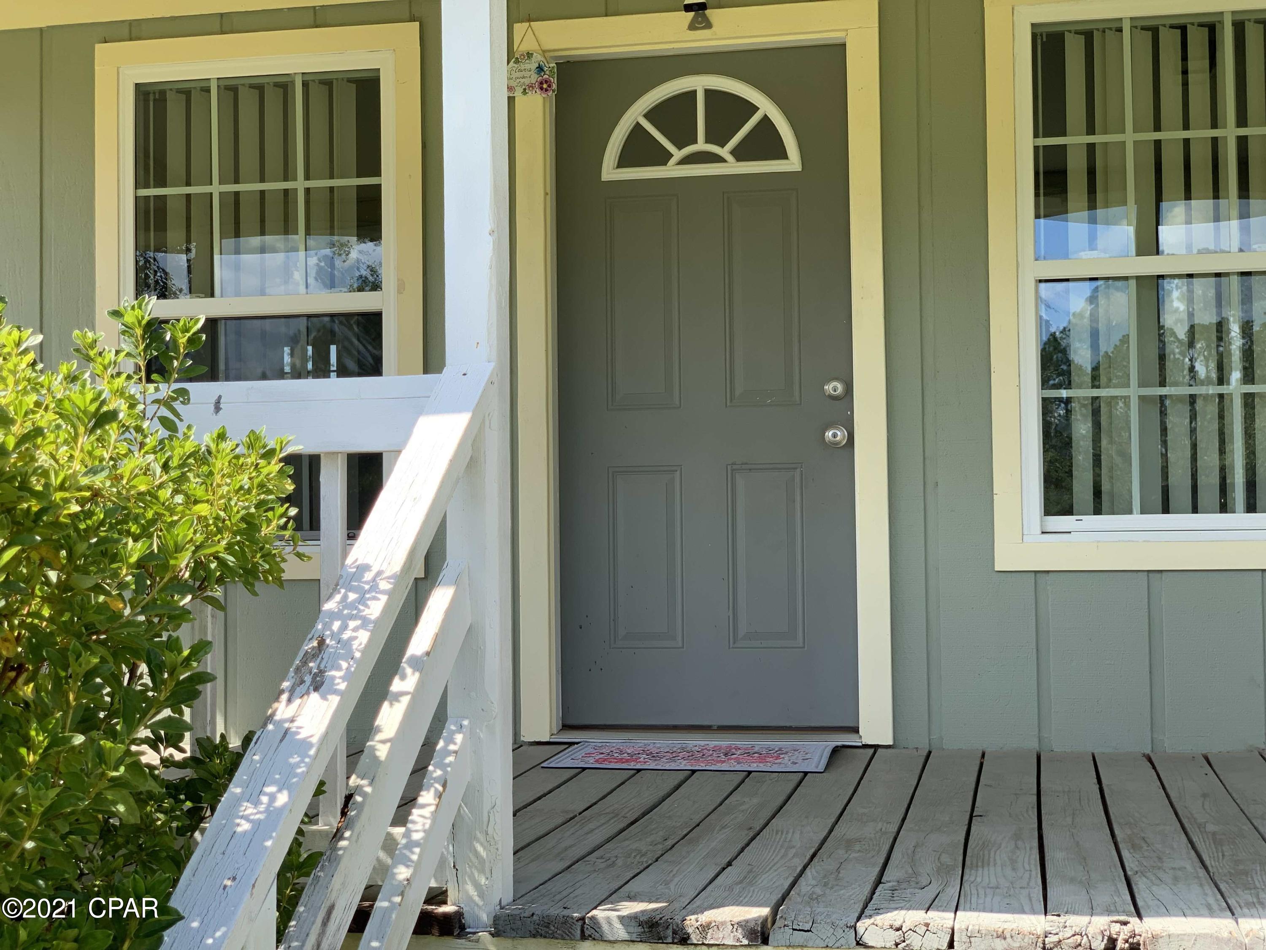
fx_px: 1902
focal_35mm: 52
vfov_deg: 28.0
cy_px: 475
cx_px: 633
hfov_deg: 36.8
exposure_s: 1/229
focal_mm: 6
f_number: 2.4
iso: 16
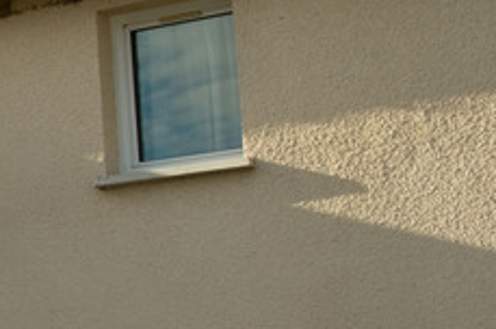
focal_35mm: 143
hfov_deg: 12.3
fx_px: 1967
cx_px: -576
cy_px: 200
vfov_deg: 9.6
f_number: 13
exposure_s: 1/250
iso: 200
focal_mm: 32
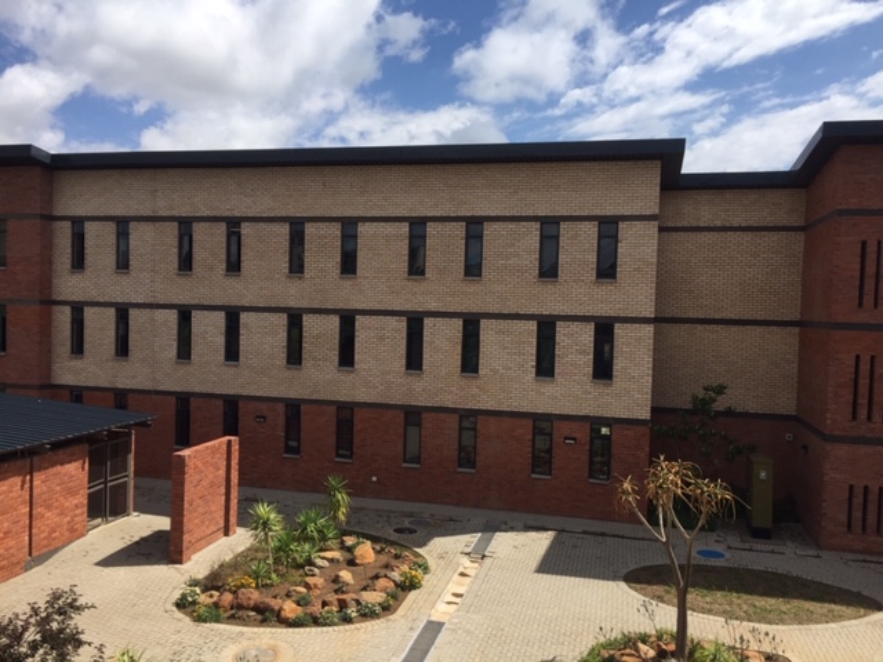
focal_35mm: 29
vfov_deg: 48.2
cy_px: 331
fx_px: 740
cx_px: 442
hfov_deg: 61.7
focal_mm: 4.15
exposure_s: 1/2825
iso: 32
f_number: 2.2
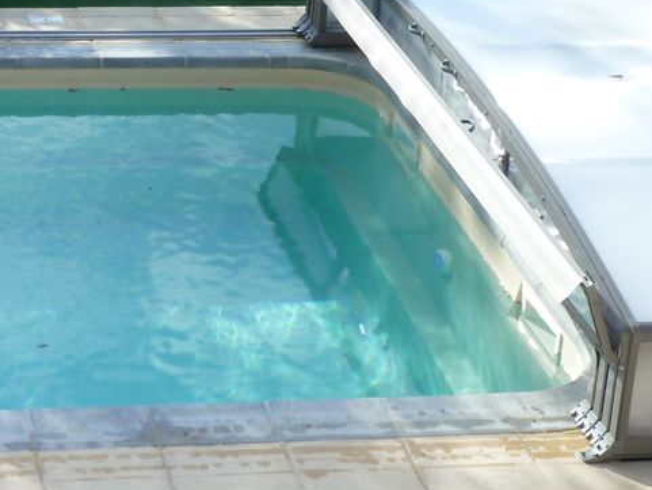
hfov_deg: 16.5
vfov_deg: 12.3
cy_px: -124
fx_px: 2204
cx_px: 22
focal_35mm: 117
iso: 80
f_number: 4
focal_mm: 7.3
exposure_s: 1/400
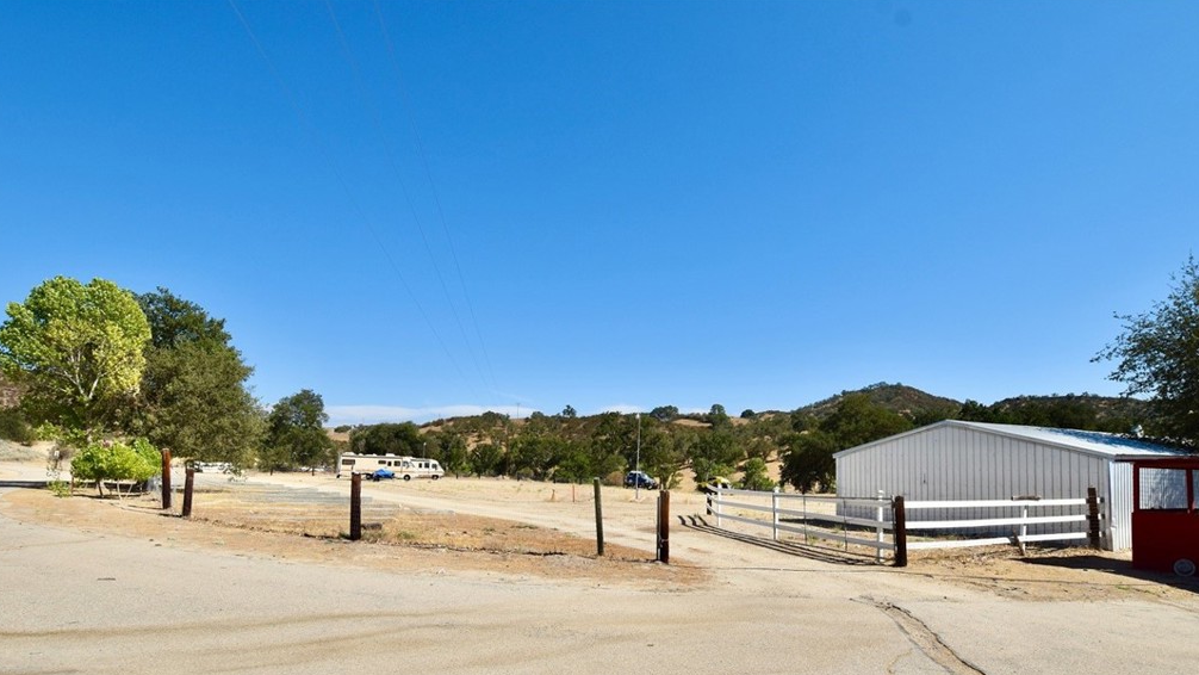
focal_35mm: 16
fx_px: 509
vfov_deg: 66.5
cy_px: 401
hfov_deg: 99.4
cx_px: 594
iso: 200
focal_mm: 10
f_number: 8
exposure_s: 1/640
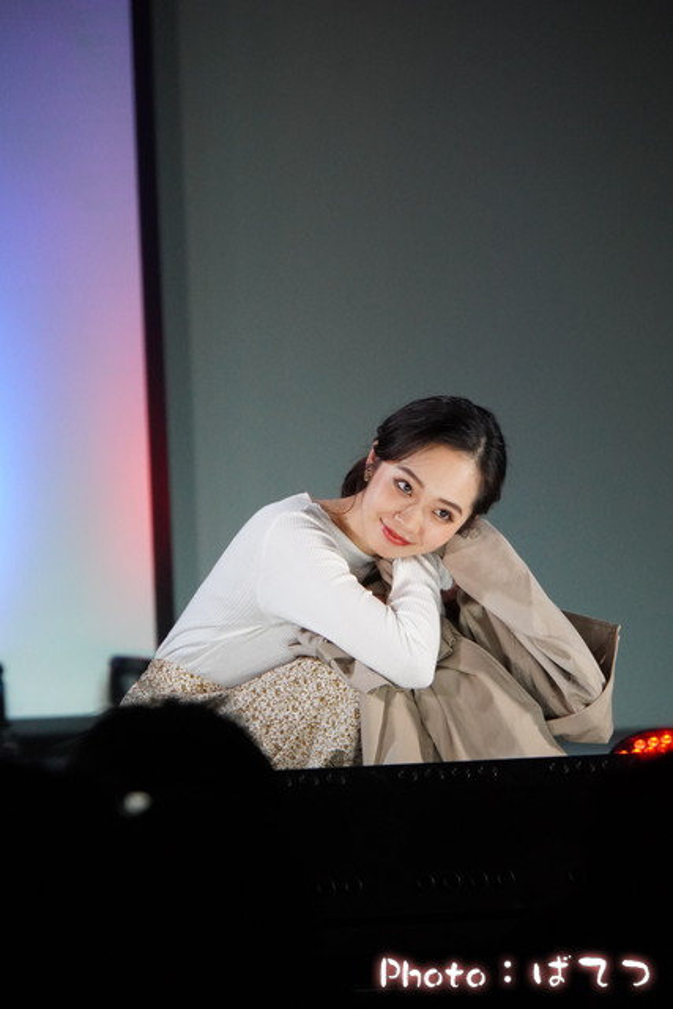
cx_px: 336
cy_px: 504
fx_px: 8407
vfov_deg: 6.9
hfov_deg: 4.6
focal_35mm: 300
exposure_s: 1/320
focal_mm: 200
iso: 4000
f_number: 7.1
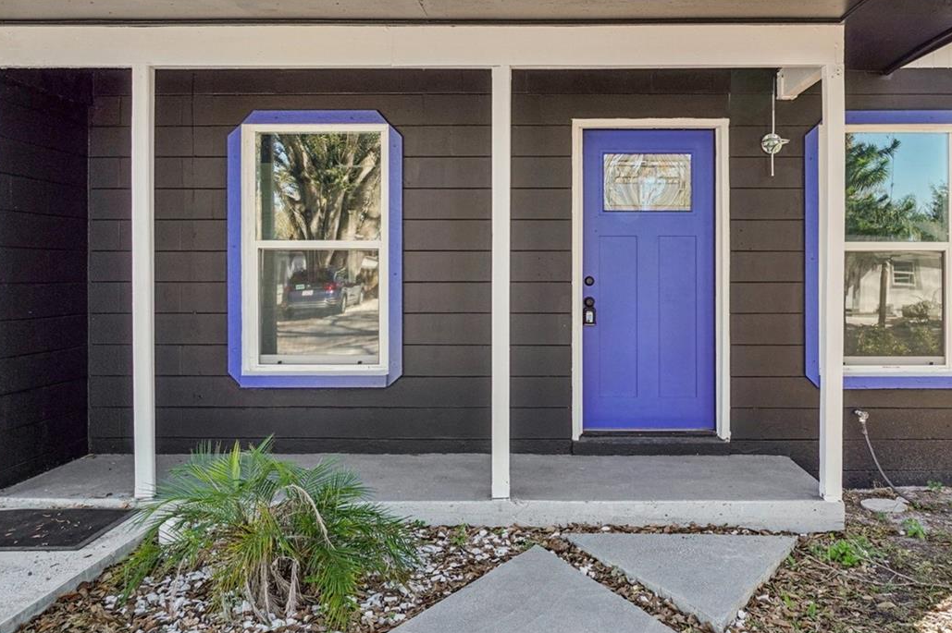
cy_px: 291
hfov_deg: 65.1
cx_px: 553
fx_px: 740
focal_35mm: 28
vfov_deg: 46.3
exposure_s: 1/30
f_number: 8
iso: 100
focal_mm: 12
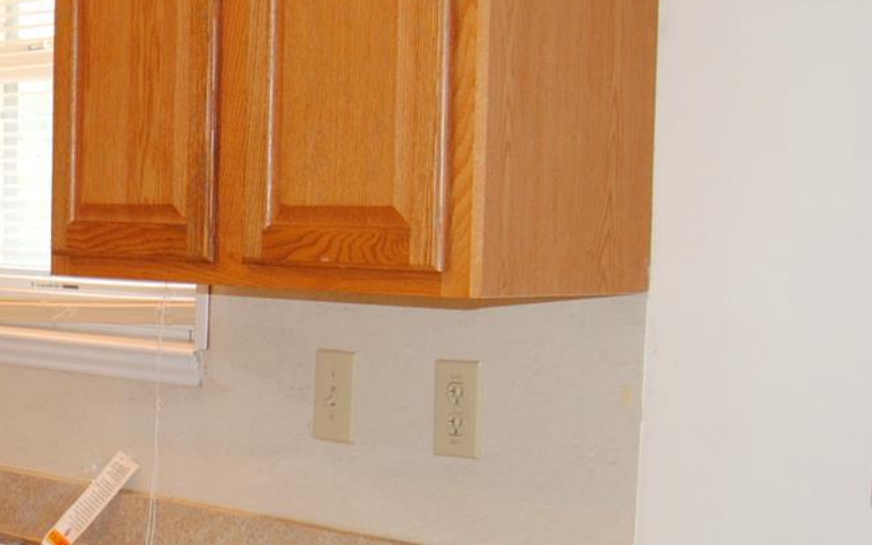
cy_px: 497
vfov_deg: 14.9
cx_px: -157
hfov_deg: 22.1
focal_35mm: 87
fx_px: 2068
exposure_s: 1/60
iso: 400
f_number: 4
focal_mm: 18
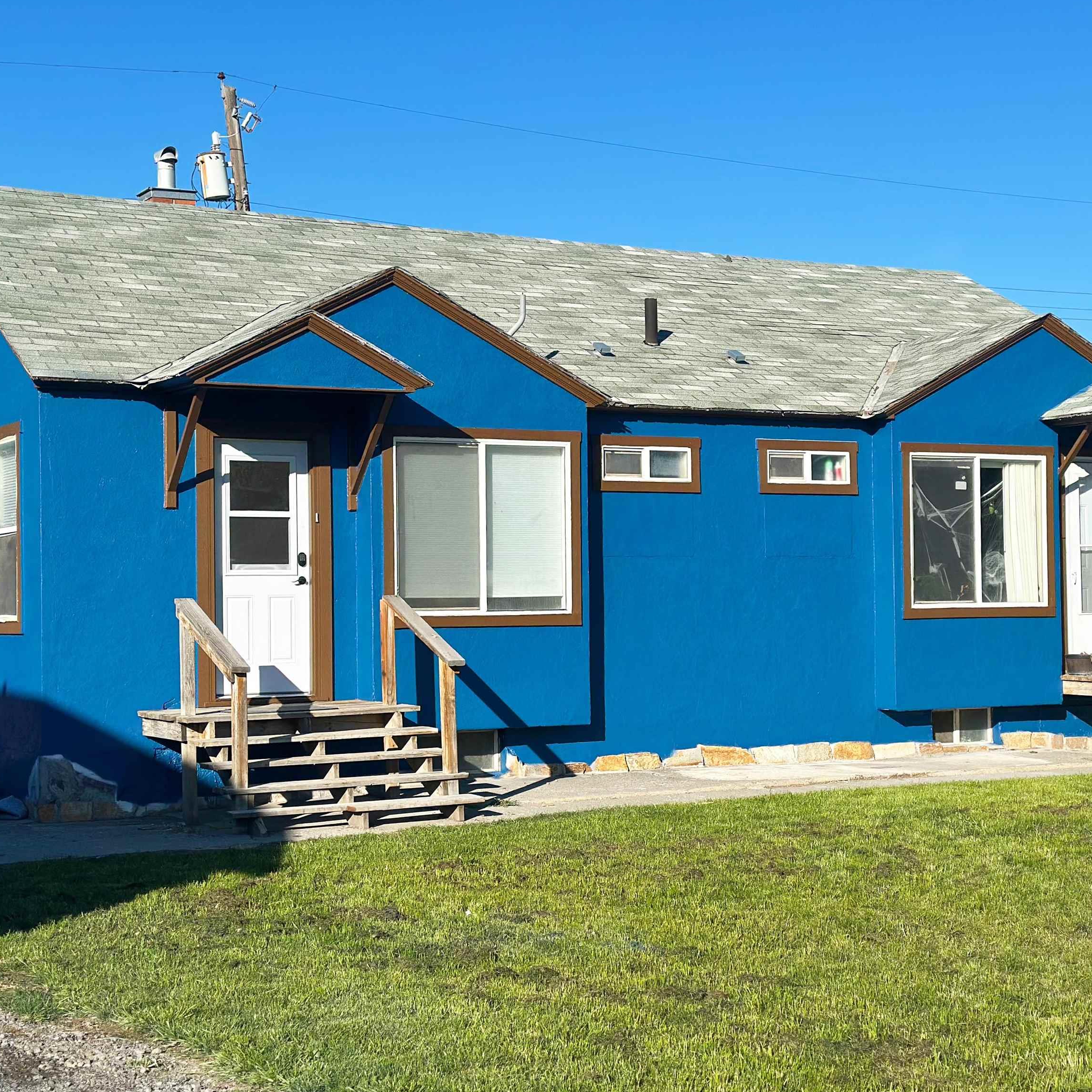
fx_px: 2034
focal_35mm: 57
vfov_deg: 30.0
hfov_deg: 30.0
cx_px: 576
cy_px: 544
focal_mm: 6.86
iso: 100
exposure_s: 1/6211
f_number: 1.78
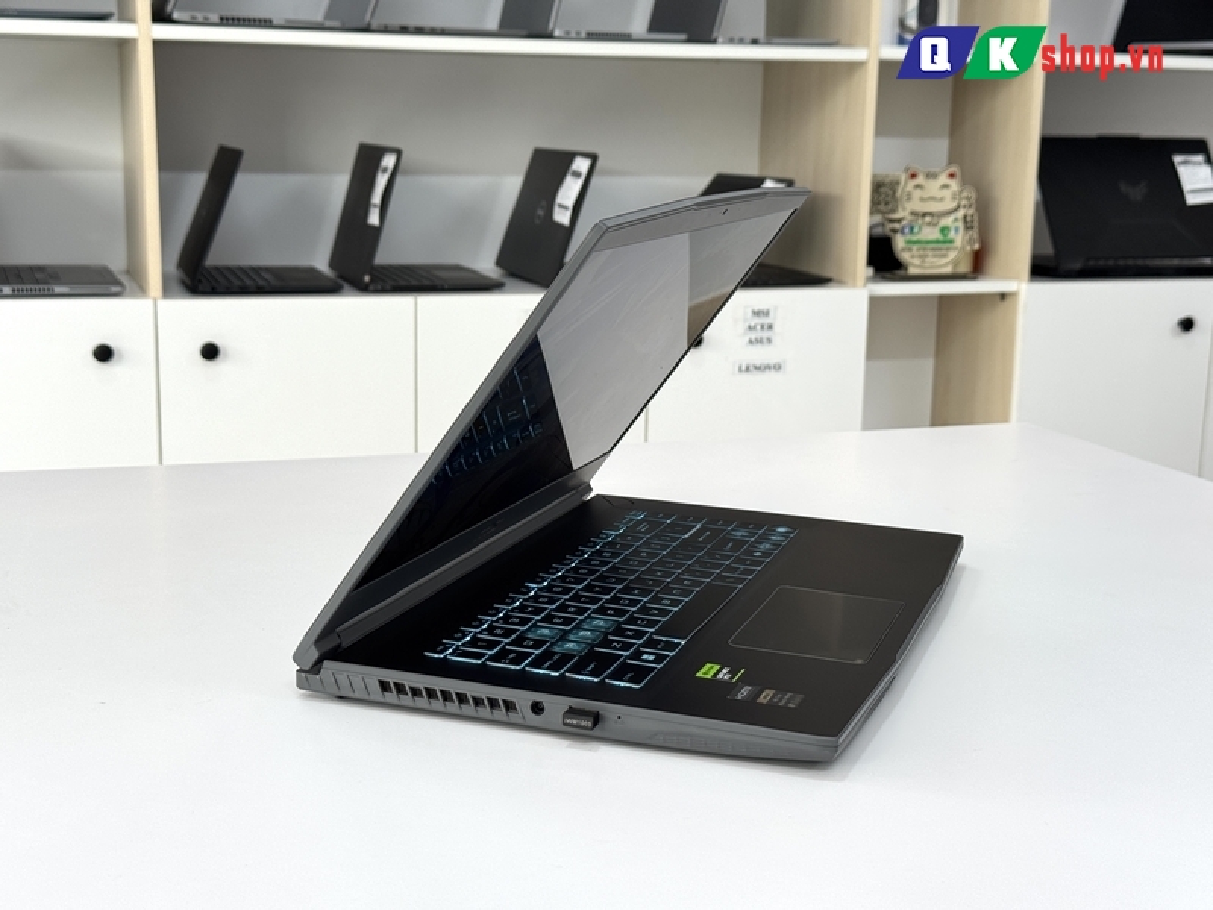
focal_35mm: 48
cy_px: 455
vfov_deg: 30.3
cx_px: 606
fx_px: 1682
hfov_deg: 39.7
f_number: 1.78
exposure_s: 1/157
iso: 80
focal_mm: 6.76
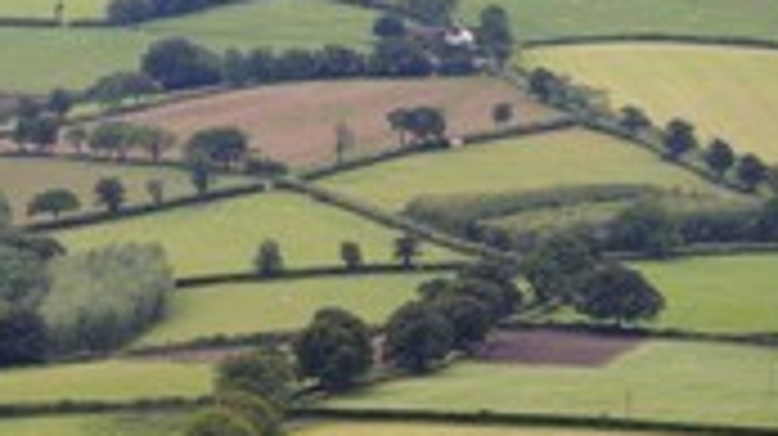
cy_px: 279
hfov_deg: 5.1
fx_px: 8637
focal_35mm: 419
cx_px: -85
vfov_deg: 2.9
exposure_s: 1/800
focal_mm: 165
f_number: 4.5
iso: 400
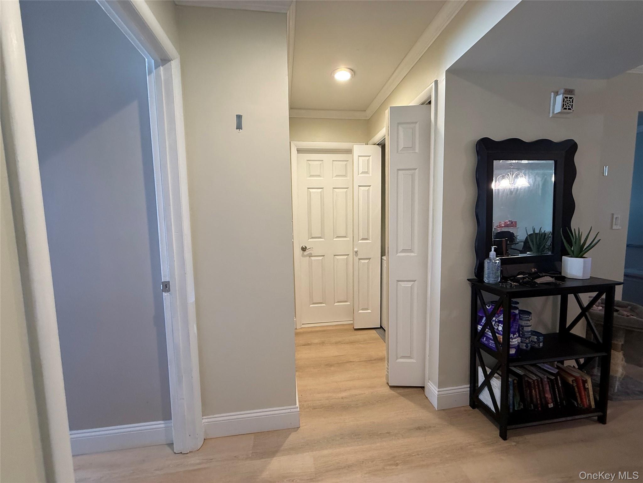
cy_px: 242
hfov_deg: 102.1
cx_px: 322
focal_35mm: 14
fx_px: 260
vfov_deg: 85.7
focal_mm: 2.22
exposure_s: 1/60
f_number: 2.2
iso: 160
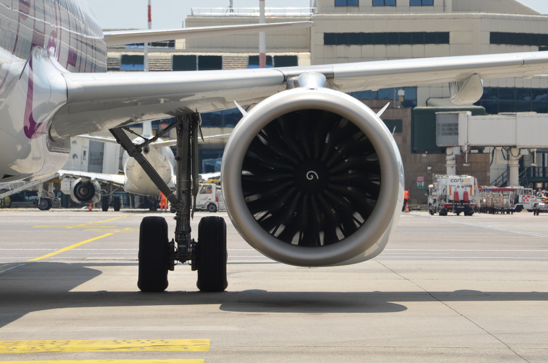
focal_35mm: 193
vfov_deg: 7.1
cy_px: 172
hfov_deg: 10.7
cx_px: 319
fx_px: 2925
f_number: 13
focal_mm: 105
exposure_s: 1/640
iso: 400
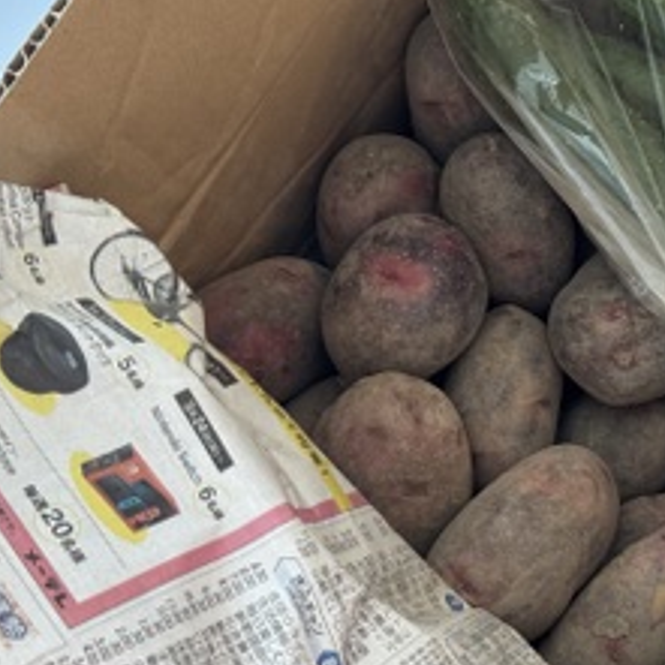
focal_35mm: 92
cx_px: 686
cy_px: 325
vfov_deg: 18.9
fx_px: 2000
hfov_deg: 18.3
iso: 250
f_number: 1.78
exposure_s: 1/33
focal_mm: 6.76
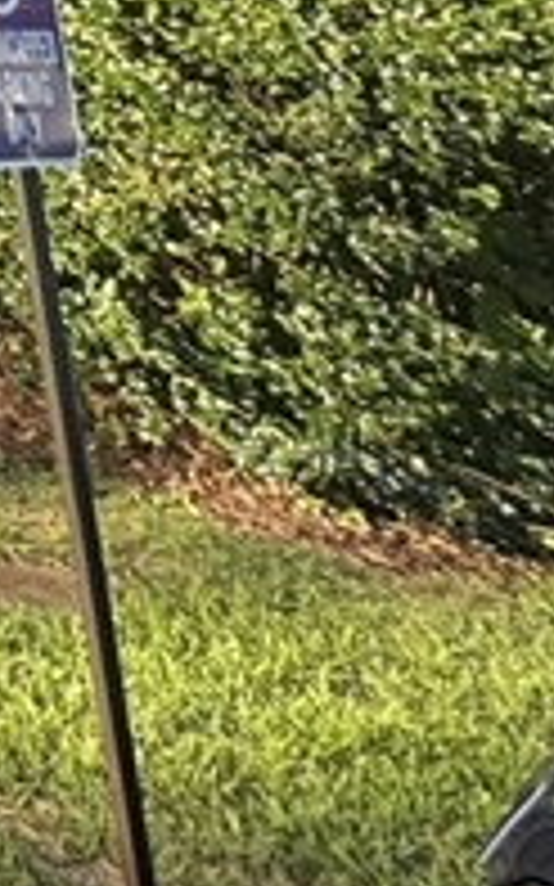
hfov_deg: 8.0
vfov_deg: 19.5
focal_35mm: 77
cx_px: -1712
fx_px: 1861
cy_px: -742
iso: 40
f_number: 2.2
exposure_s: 1/210
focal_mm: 2.22
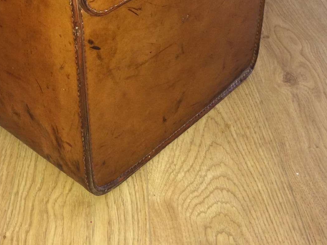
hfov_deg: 33.9
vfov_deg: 25.6
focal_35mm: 55
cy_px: 18
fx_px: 519
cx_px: 63
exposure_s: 1/33
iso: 100
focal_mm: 4.15
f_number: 2.2
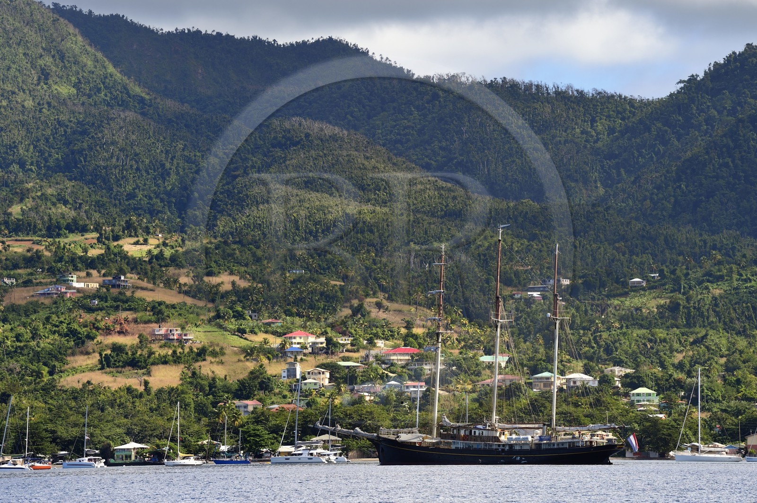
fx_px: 4202
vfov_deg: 6.9
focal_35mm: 200
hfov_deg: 10.3
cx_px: 378
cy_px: 252
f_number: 7.1
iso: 200
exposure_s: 1/640
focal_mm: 200
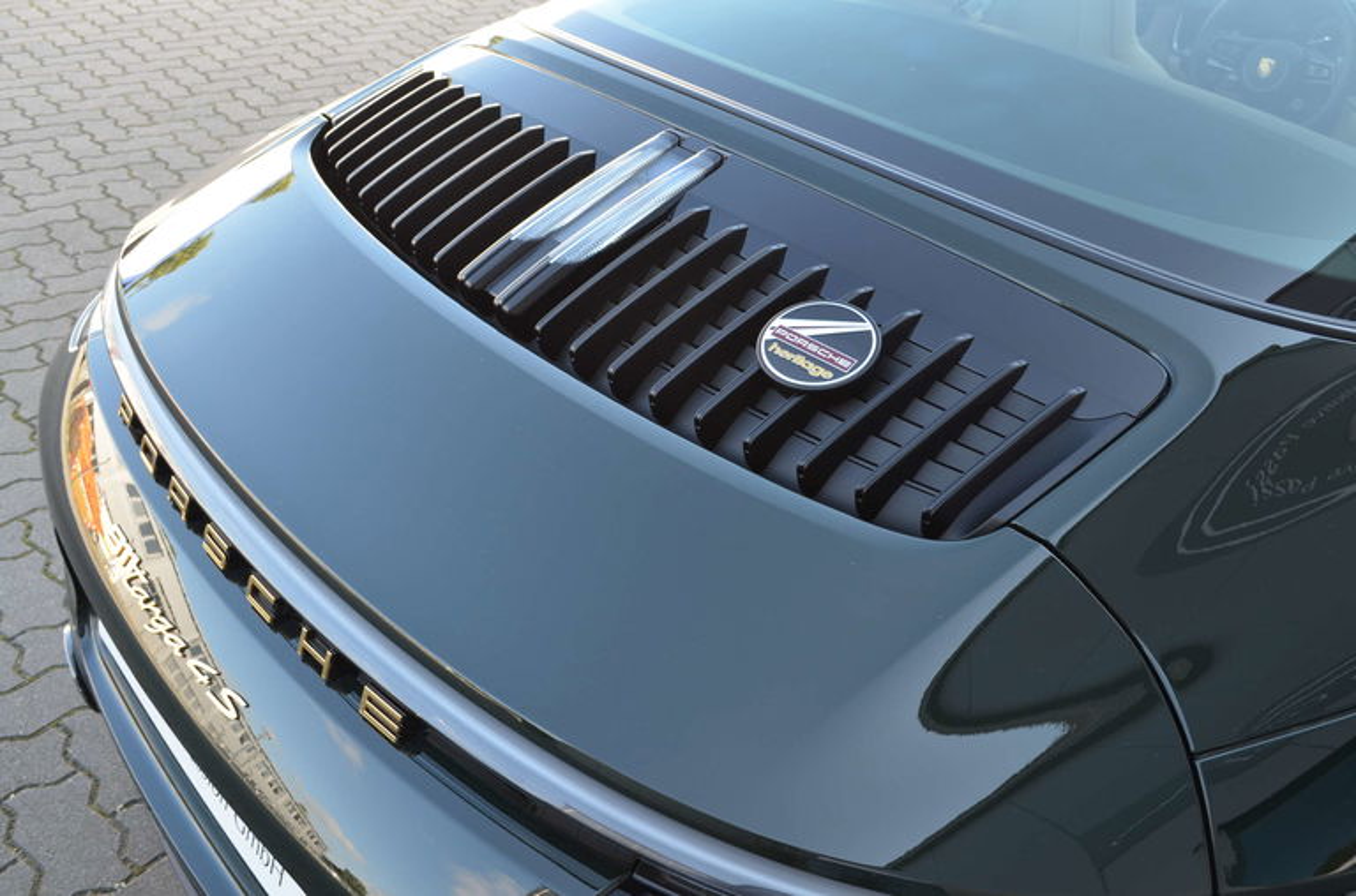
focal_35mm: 33
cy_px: 448
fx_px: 1240
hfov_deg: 57.3
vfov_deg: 39.8
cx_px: 678
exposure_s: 1/60
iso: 220
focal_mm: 22
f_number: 5.6
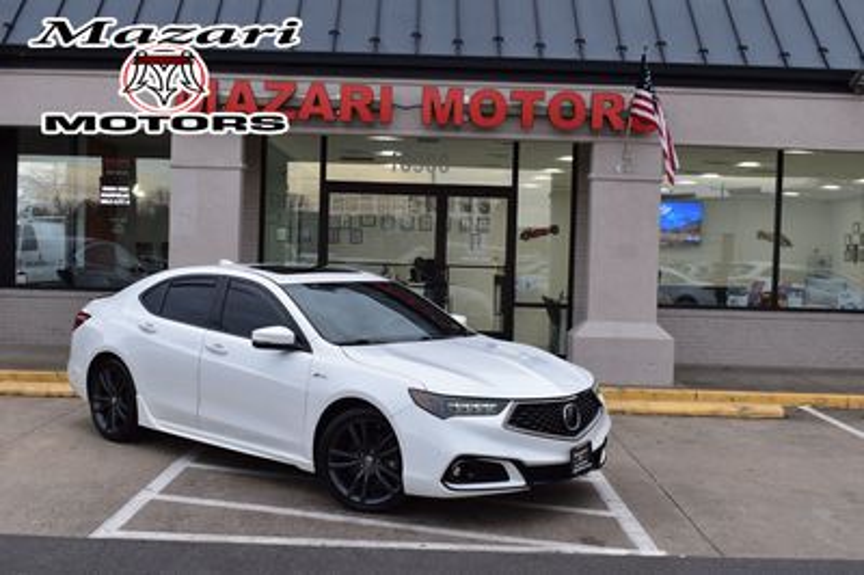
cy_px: 288
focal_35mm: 44
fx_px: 1043
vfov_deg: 30.8
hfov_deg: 45.0
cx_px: 432
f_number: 8
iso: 400
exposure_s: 1/60
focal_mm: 29
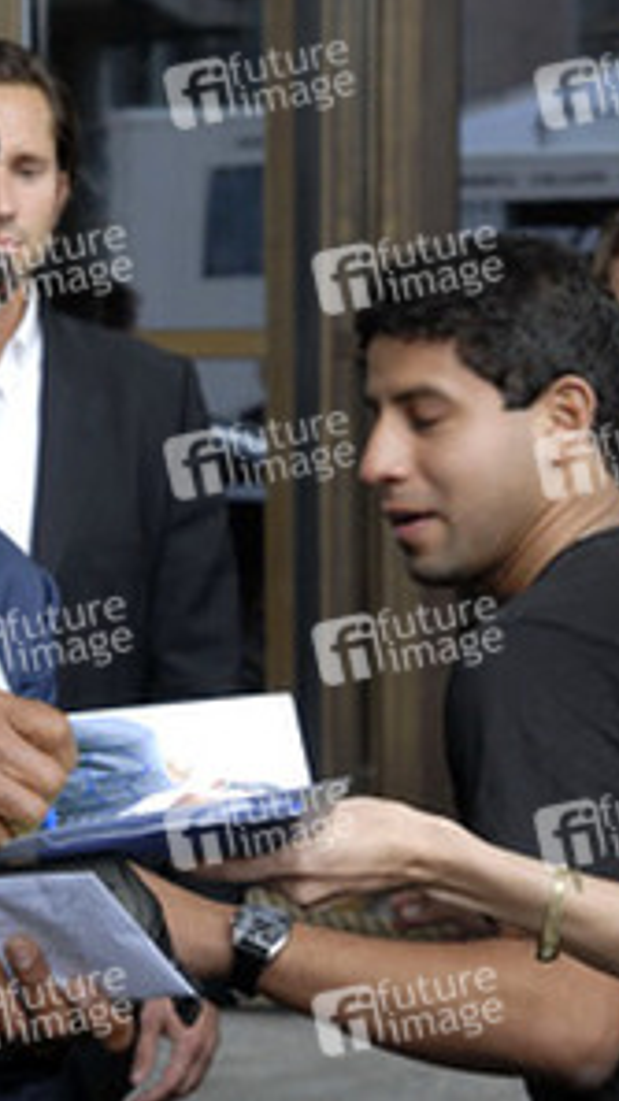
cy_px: 549
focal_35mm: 76
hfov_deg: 15.5
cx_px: -67
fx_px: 2218
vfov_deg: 27.9
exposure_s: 1/125
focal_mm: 32
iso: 250
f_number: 5.6
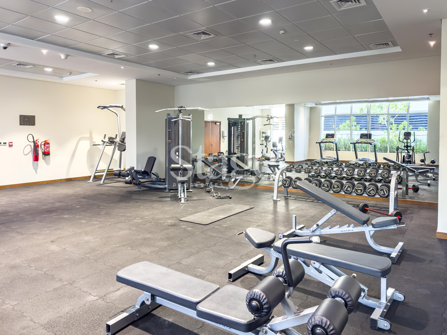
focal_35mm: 24
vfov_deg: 56.8
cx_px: 224
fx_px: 310
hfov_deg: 71.6
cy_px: 168
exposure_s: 1/50
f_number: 1.8
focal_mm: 6.86
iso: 250
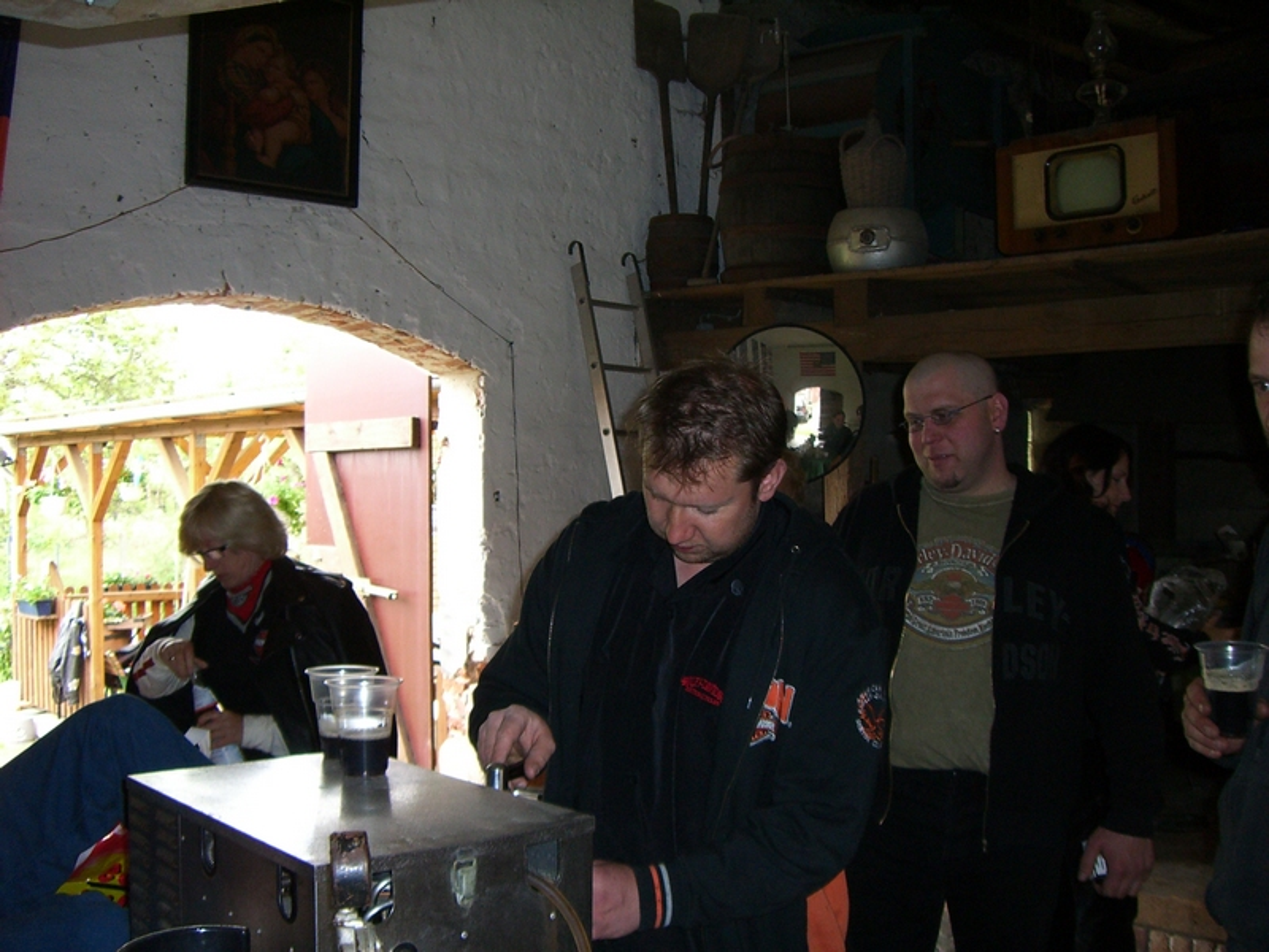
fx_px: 1393
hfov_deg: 49.0
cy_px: 476
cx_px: 634
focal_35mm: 38
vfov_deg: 37.7
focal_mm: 6.2
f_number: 2.7
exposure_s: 1/60
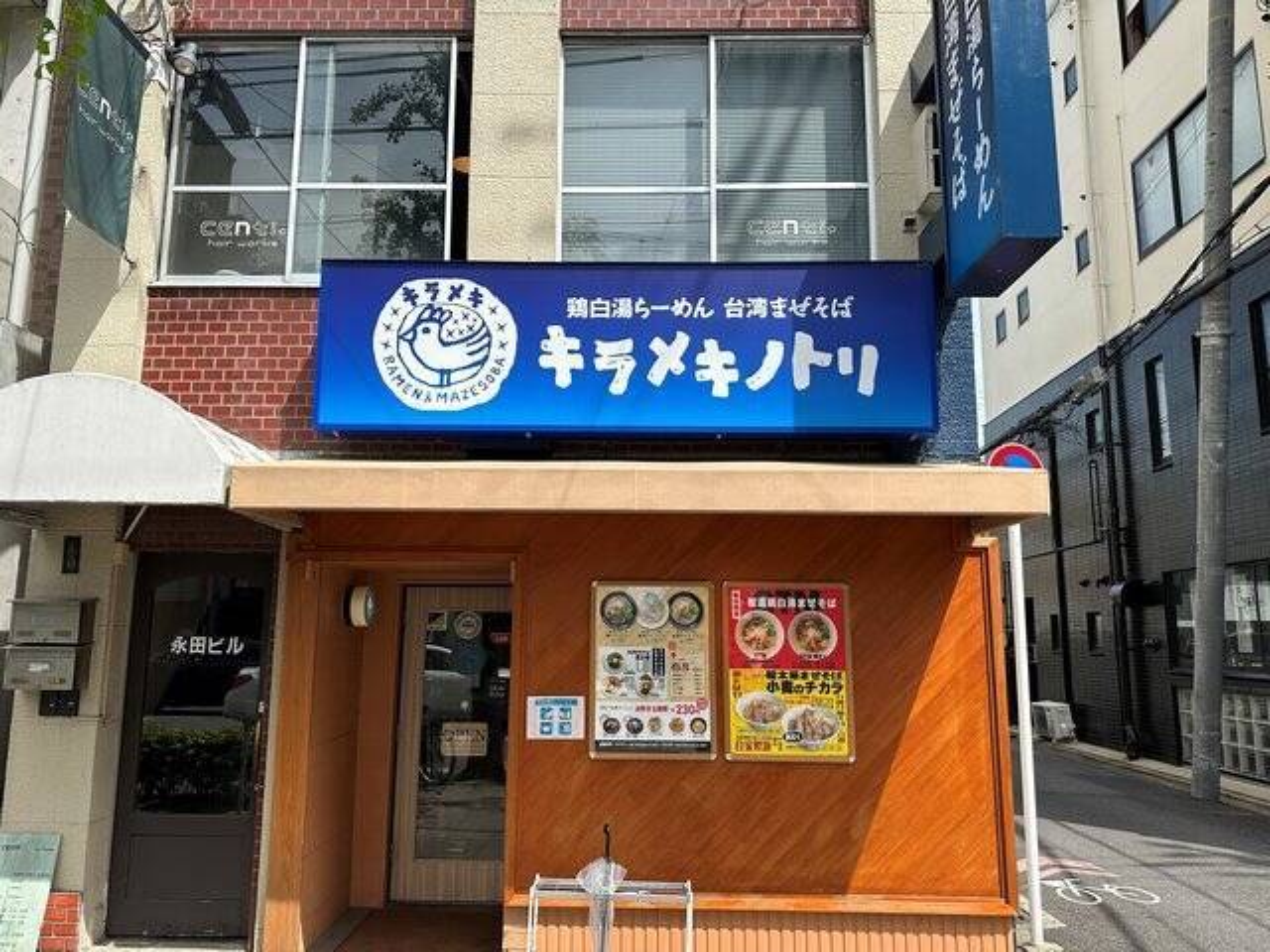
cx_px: 635
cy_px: 476
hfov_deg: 71.6
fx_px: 881
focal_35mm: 24
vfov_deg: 56.8
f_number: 1.78
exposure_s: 1/2410
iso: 80
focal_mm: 6.86
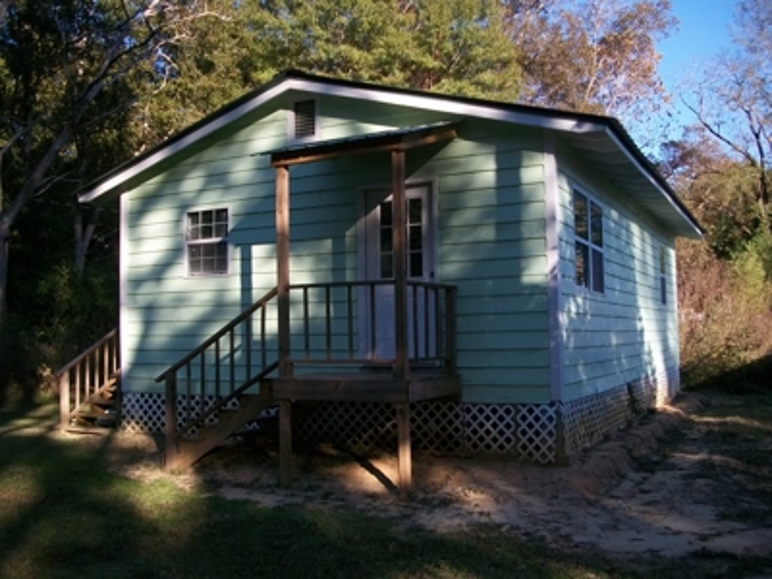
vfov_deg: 44.2
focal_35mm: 32
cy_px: 290
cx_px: 386
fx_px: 714
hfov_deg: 56.8
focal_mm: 5.7
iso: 80
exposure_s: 1/500
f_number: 2.9
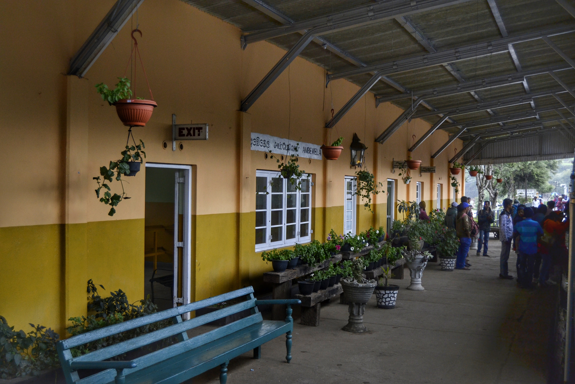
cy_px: 192
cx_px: 288
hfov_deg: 46.4
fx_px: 671
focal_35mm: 42
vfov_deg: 31.9
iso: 400
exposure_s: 1/50
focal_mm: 28
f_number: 4
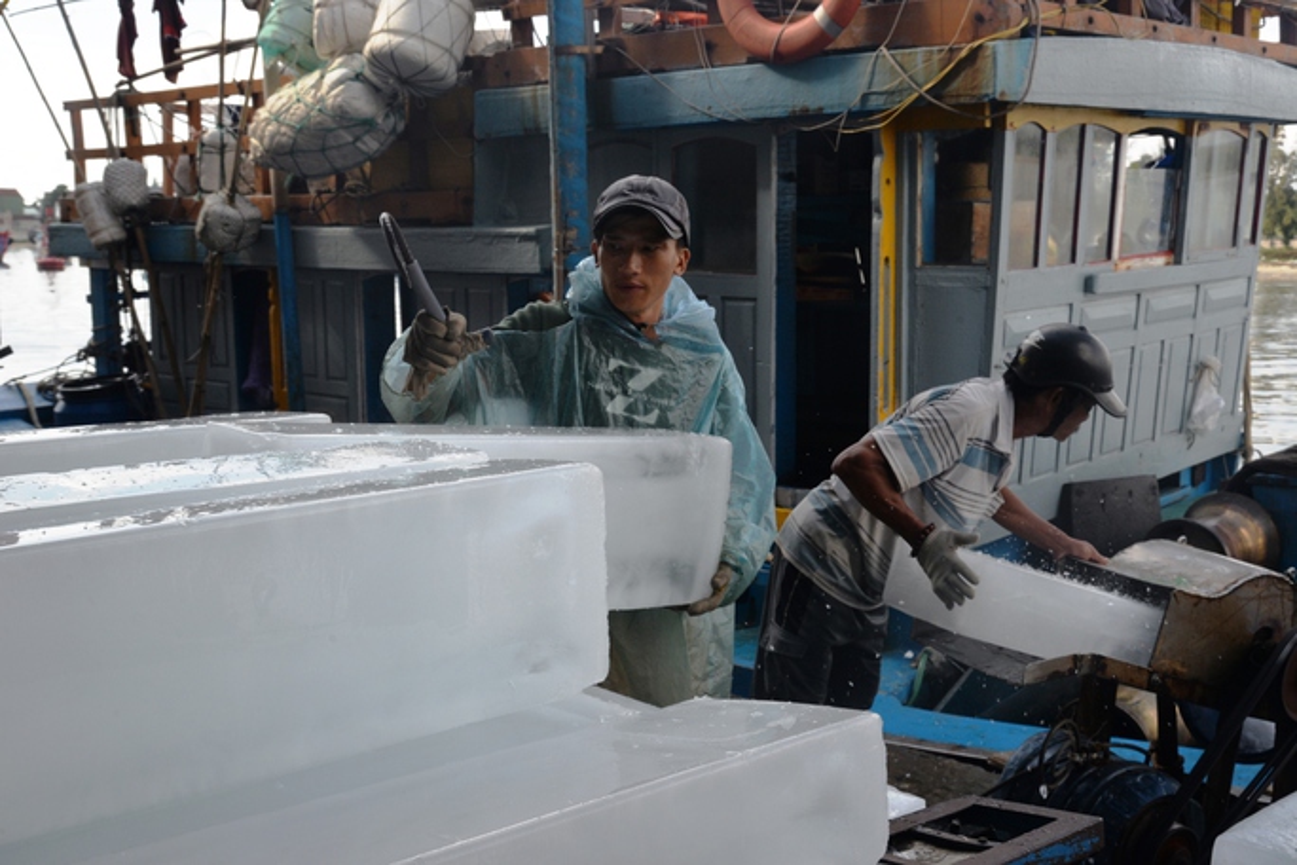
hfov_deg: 44.5
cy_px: 432
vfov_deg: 30.5
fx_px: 1585
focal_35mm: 44
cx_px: 648
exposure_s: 1/400
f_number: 10
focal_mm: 44
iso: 800
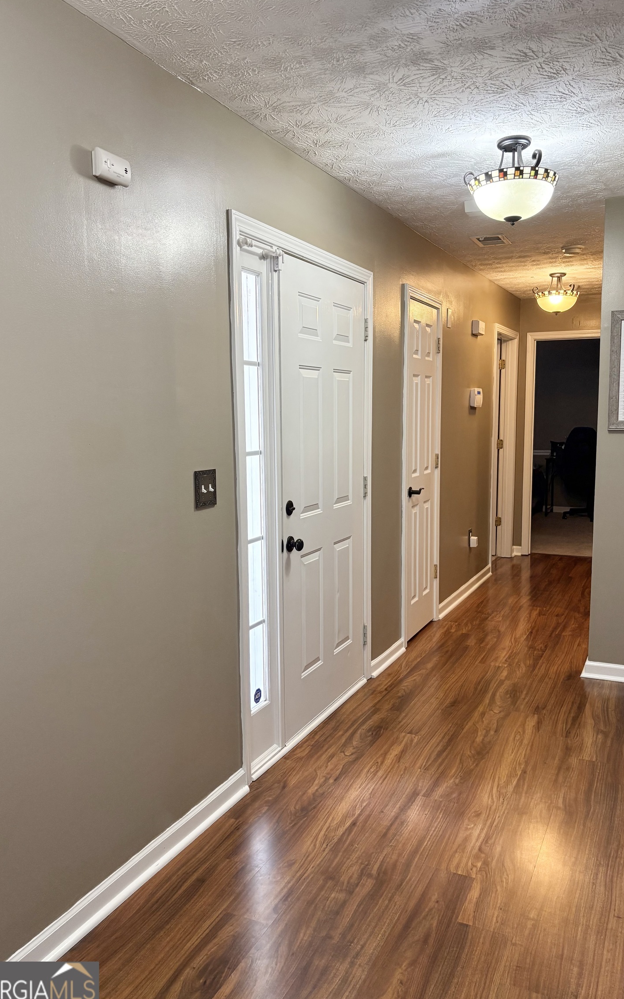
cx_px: 328
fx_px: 762
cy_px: 505
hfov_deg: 44.5
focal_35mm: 28
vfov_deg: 66.5
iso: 200
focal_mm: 5.96
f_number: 1.6
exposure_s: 1/120
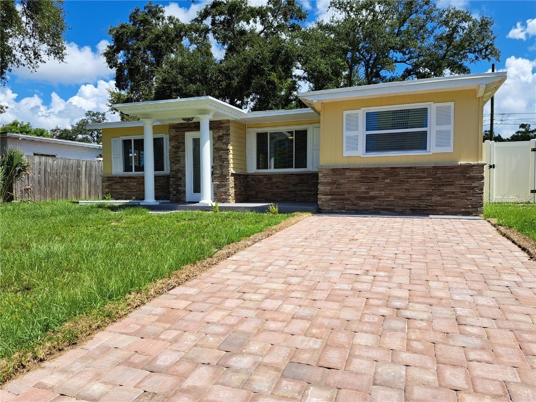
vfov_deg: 56.8
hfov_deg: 71.6
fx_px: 372
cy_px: 201
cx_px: 268
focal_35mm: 24
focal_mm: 5.23
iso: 50
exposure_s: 1/1230
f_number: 1.8
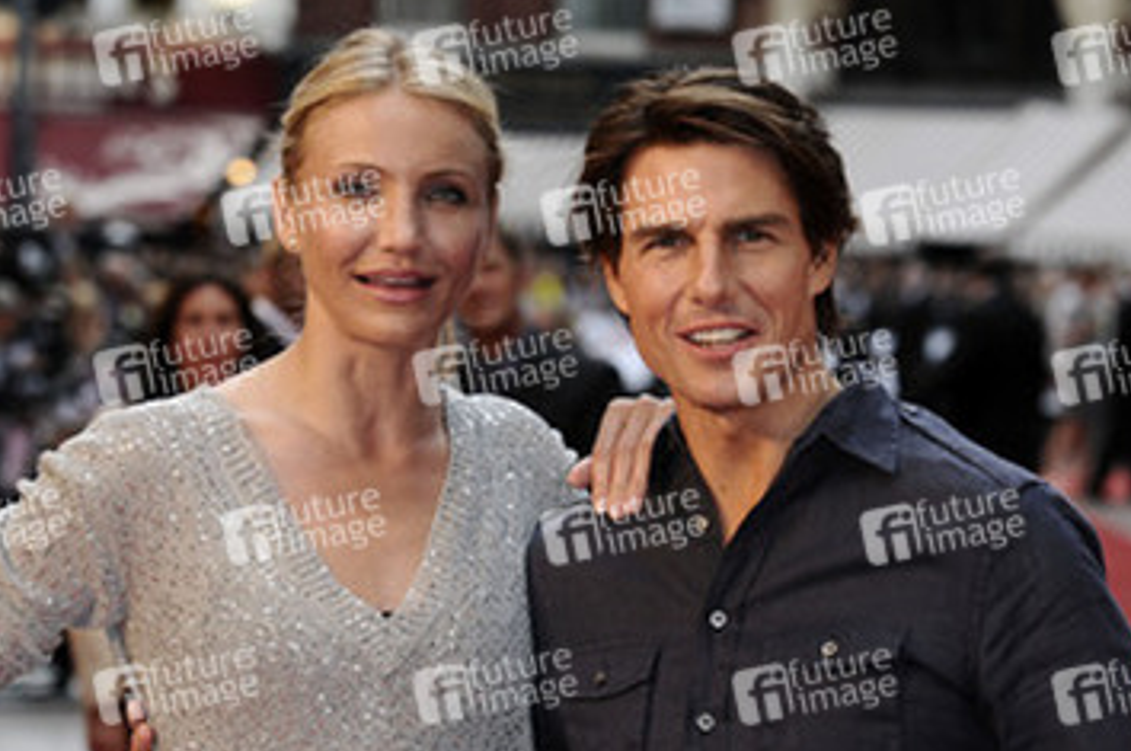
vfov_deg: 7.8
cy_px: 447
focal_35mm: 176
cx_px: 538
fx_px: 5522
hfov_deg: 11.7
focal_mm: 92
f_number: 5
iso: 320
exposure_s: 1/200
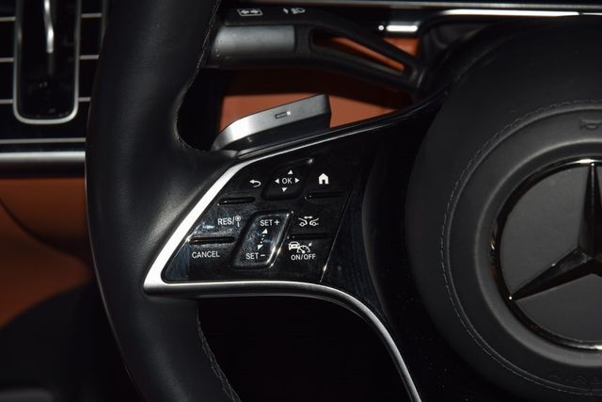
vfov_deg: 13.0
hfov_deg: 19.5
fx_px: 1756
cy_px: 201
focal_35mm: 105
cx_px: 301
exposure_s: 1/125
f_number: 8
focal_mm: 70
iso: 100
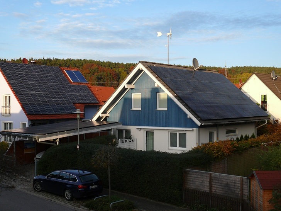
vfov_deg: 30.3
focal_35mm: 48
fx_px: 390
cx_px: 140
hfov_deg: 39.7
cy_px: 106
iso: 100
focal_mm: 10.2
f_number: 3.2
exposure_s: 1/500
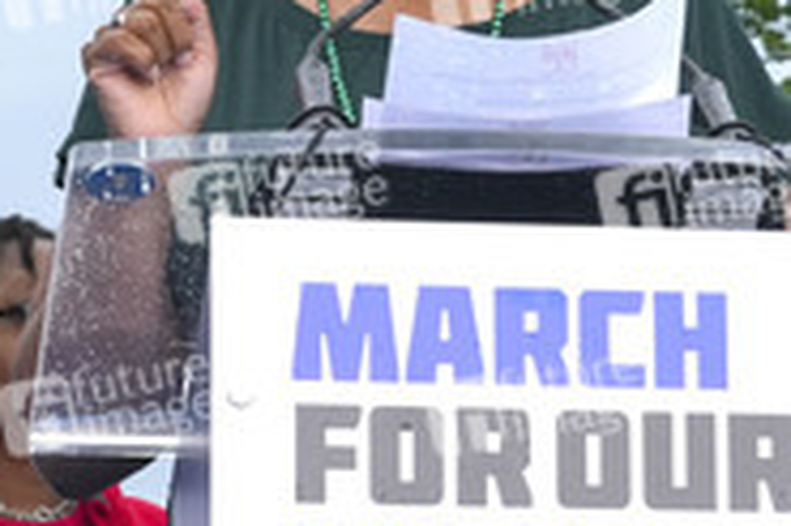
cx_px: 590
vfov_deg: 4.7
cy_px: 86
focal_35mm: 294
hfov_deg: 7.0
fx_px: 6454
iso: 3200
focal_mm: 121
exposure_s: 1/500
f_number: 22
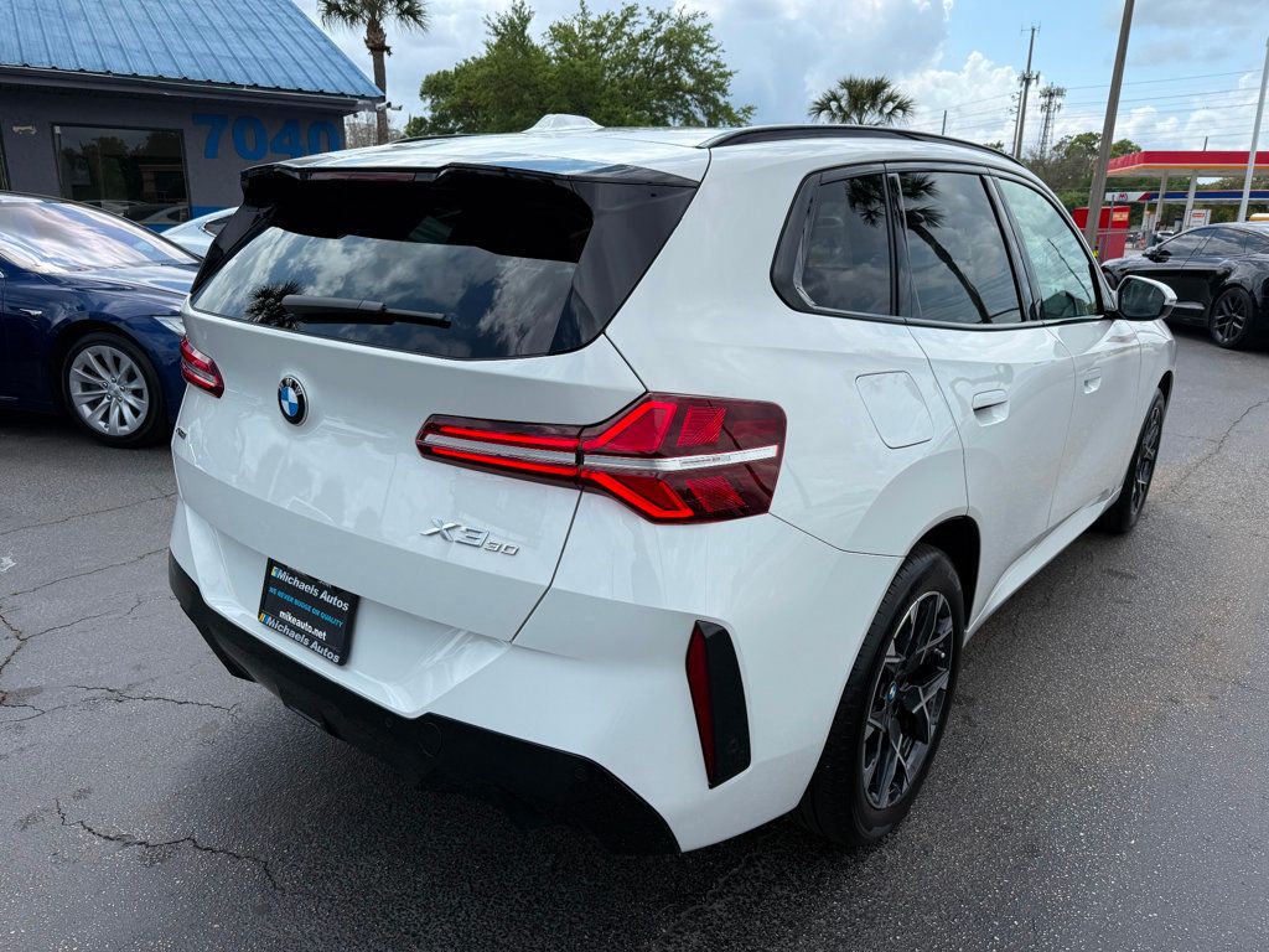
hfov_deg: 71.6
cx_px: 634
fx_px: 880
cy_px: 476
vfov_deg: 56.8
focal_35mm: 24
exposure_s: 1/5319
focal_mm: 6.76
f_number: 1.78
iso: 80
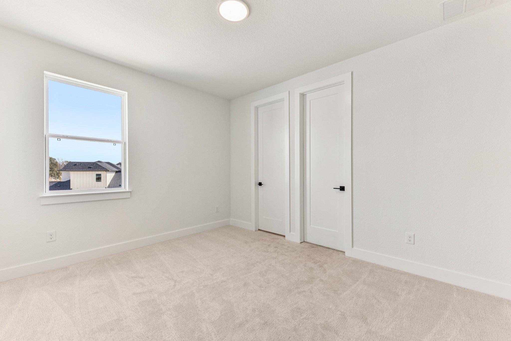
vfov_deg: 81.2
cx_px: 256
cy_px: 170
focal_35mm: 14
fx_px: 199
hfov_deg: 104.3
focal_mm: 14
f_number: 8
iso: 400
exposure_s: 1/100
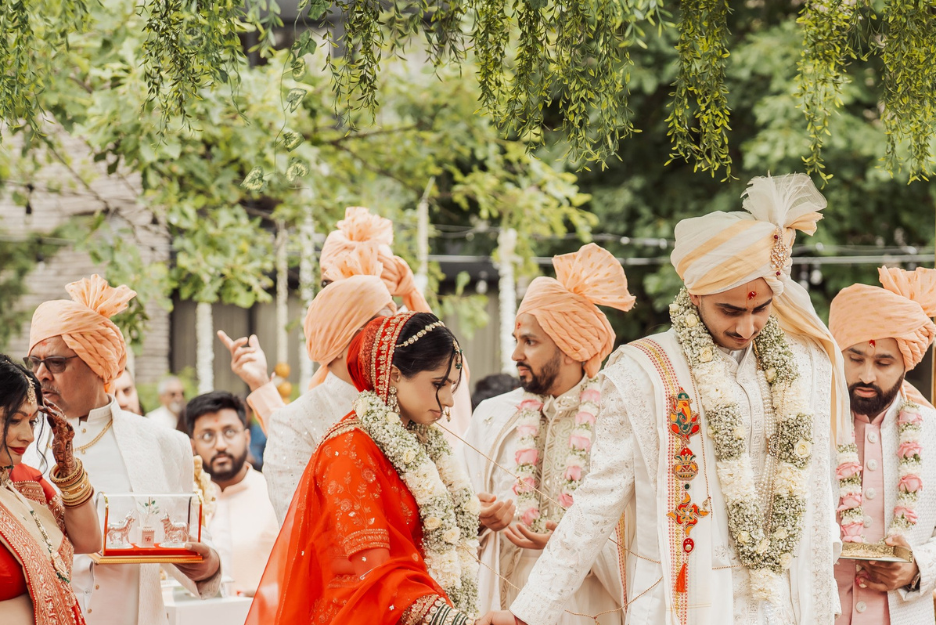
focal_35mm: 107
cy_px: 508
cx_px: 632
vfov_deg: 12.7
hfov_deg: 19.0
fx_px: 2782
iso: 100
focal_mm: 50
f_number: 2
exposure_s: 1/800
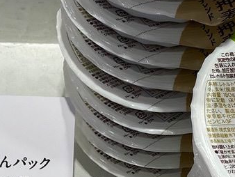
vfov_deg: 12.0
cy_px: 58
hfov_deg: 15.9
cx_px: 49
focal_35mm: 123
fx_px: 836
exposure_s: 1/102
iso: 32
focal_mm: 4.25
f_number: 1.8
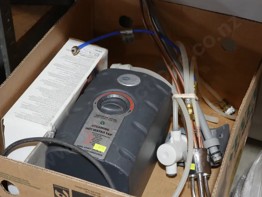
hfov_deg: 26.7
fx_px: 553
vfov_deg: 20.2
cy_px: 99
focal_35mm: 73
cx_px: 132
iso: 1250
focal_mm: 36
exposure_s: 1/80
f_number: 5.5
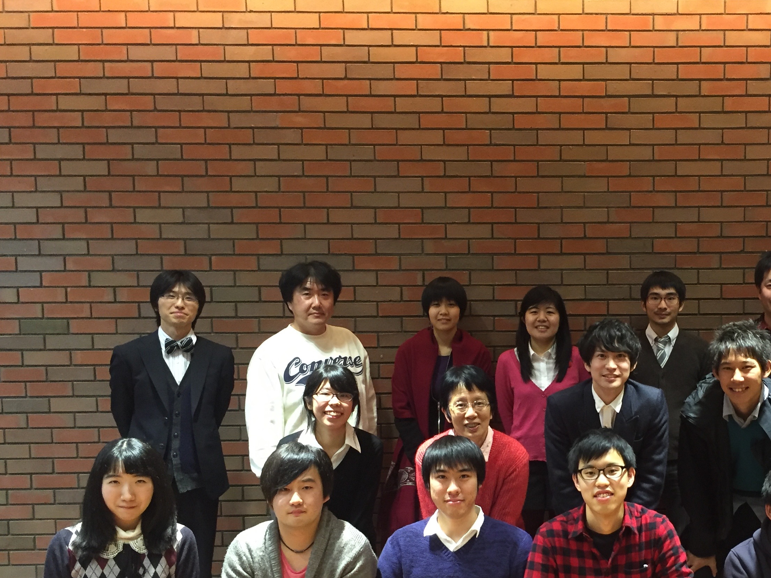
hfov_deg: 42.6
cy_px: 426
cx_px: 571
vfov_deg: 33.0
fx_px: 958
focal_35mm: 43
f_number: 2.2
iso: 160
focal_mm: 4.15
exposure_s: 1/30
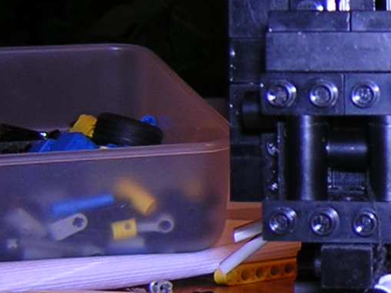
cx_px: 544
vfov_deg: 13.0
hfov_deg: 16.1
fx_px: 1288
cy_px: 188
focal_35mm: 114
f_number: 2.6
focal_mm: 4.7
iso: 100
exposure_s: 1/60.1
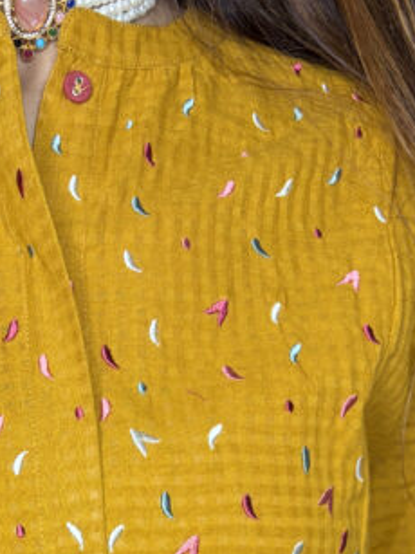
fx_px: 1264
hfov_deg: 18.1
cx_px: -18
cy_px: 710
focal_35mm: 79
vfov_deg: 22.3
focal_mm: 5.96
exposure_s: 1/100
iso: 125
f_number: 1.6
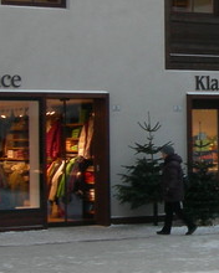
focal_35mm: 128
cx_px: 309
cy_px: 51
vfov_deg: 14.9
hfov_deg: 11.6
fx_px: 1037
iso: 64
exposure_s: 1/68.6
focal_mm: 7.5
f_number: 3.4
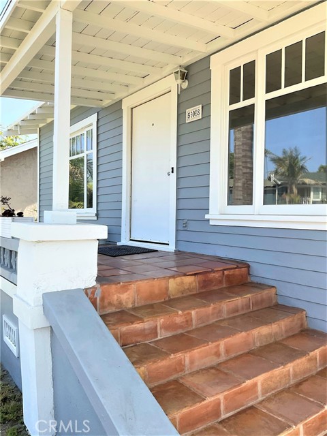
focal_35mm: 29
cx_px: 164
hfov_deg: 48.2
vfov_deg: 61.7
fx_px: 365
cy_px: 218
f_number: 1.8
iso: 16
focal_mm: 3
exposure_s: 1/574
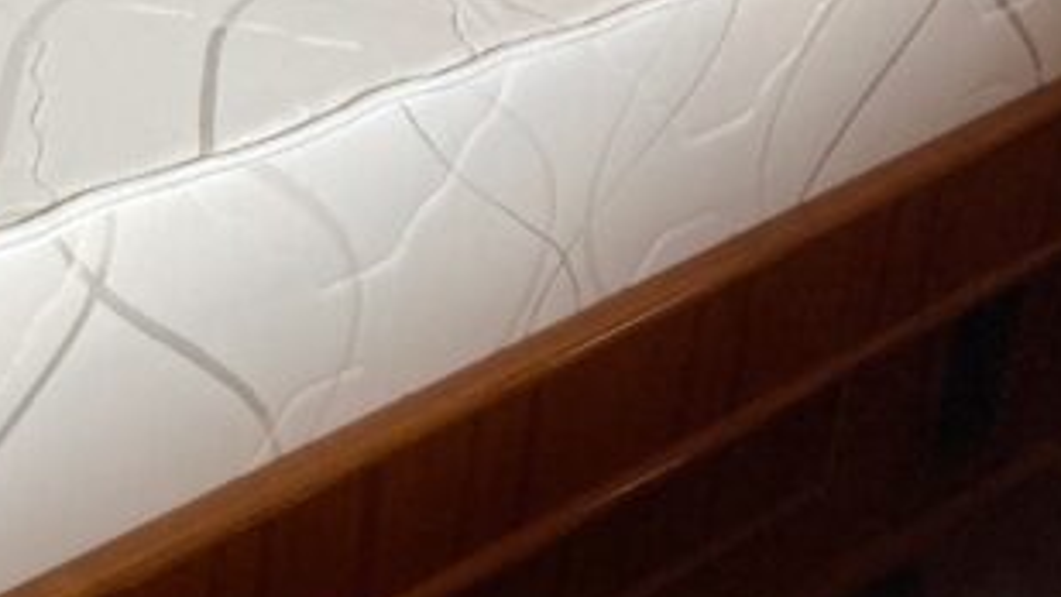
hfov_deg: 19.9
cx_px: -213
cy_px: -398
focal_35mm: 101
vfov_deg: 11.3
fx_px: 2842
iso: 100
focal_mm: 3.99
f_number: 1.8
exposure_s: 1/60
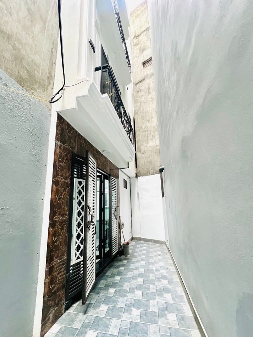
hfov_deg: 85.5
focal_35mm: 14
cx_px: 117
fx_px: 136
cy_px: 178
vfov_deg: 102.0
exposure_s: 1/60
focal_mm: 1.57
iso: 320
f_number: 1.8
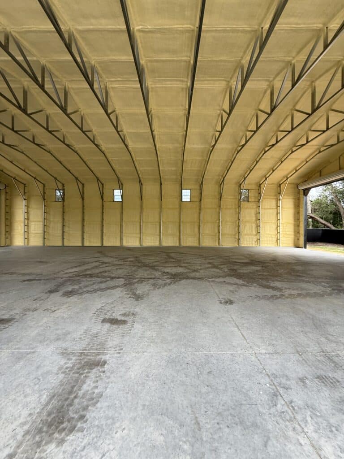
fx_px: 186
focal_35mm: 14
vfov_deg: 102.1
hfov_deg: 85.7
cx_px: 172
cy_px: 230
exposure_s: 1/104
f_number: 2.2
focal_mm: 2.22
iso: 64
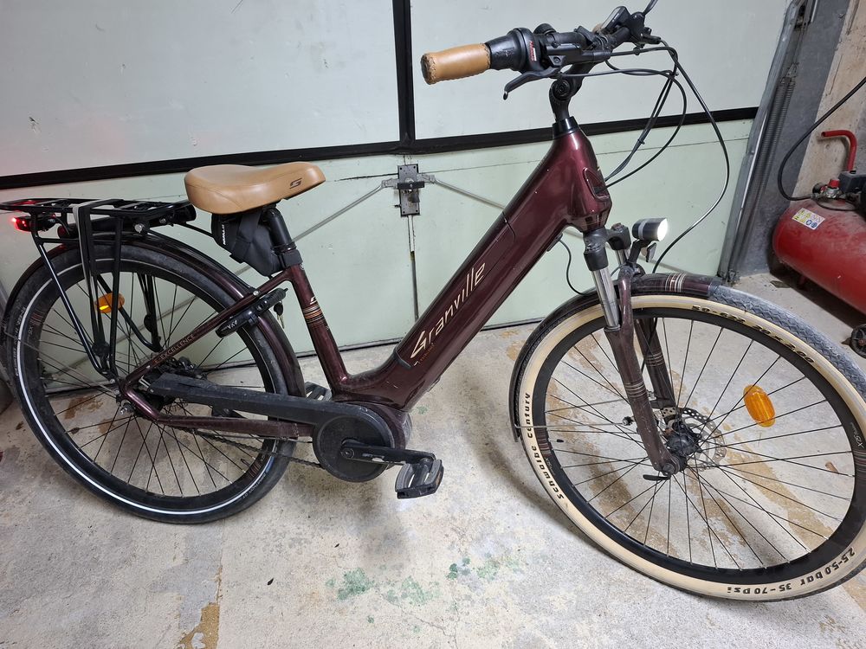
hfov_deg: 73.9
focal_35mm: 23
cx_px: 433
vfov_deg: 58.9
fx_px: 575
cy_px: 324
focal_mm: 5.54
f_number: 1.8
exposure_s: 1/33
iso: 400
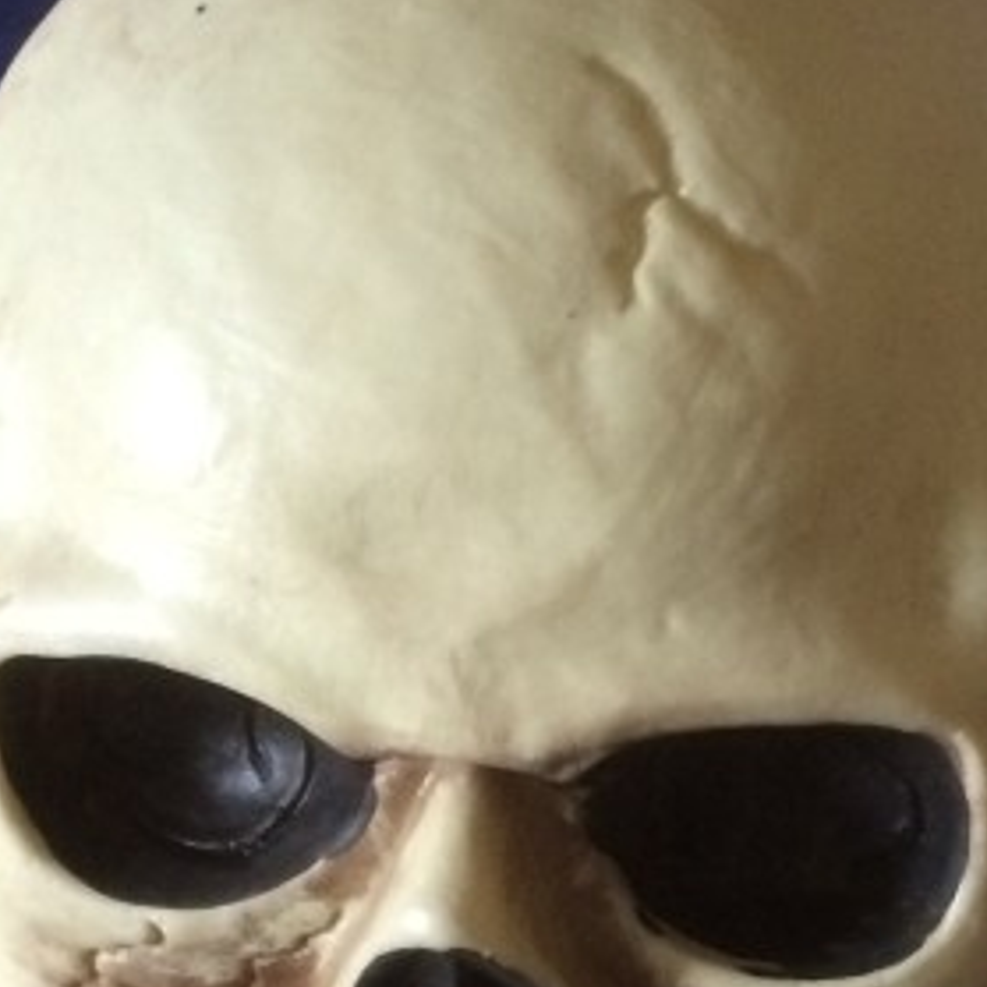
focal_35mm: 94
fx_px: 3032
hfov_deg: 18.3
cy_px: 998
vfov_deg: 18.0
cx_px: 817
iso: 320
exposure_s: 1/30
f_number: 2.2
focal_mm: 4.15
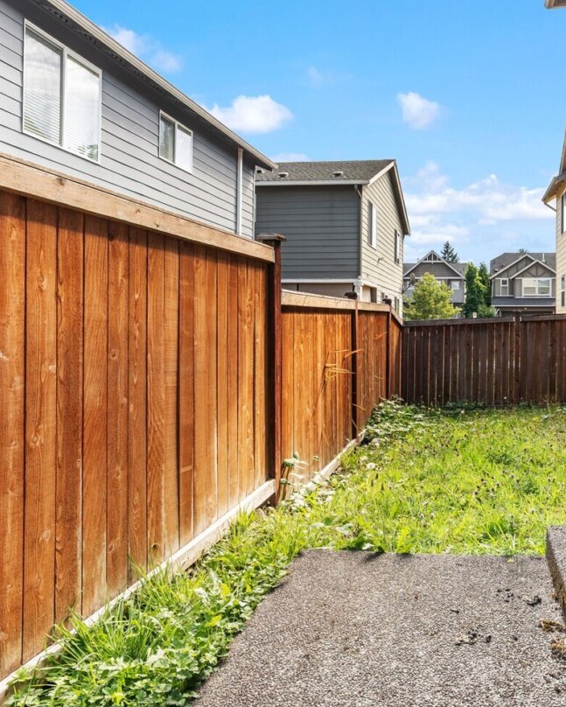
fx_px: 544
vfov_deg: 65.9
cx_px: 417
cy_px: 327
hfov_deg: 52.8
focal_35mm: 26
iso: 100
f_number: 11
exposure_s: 1/30
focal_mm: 16
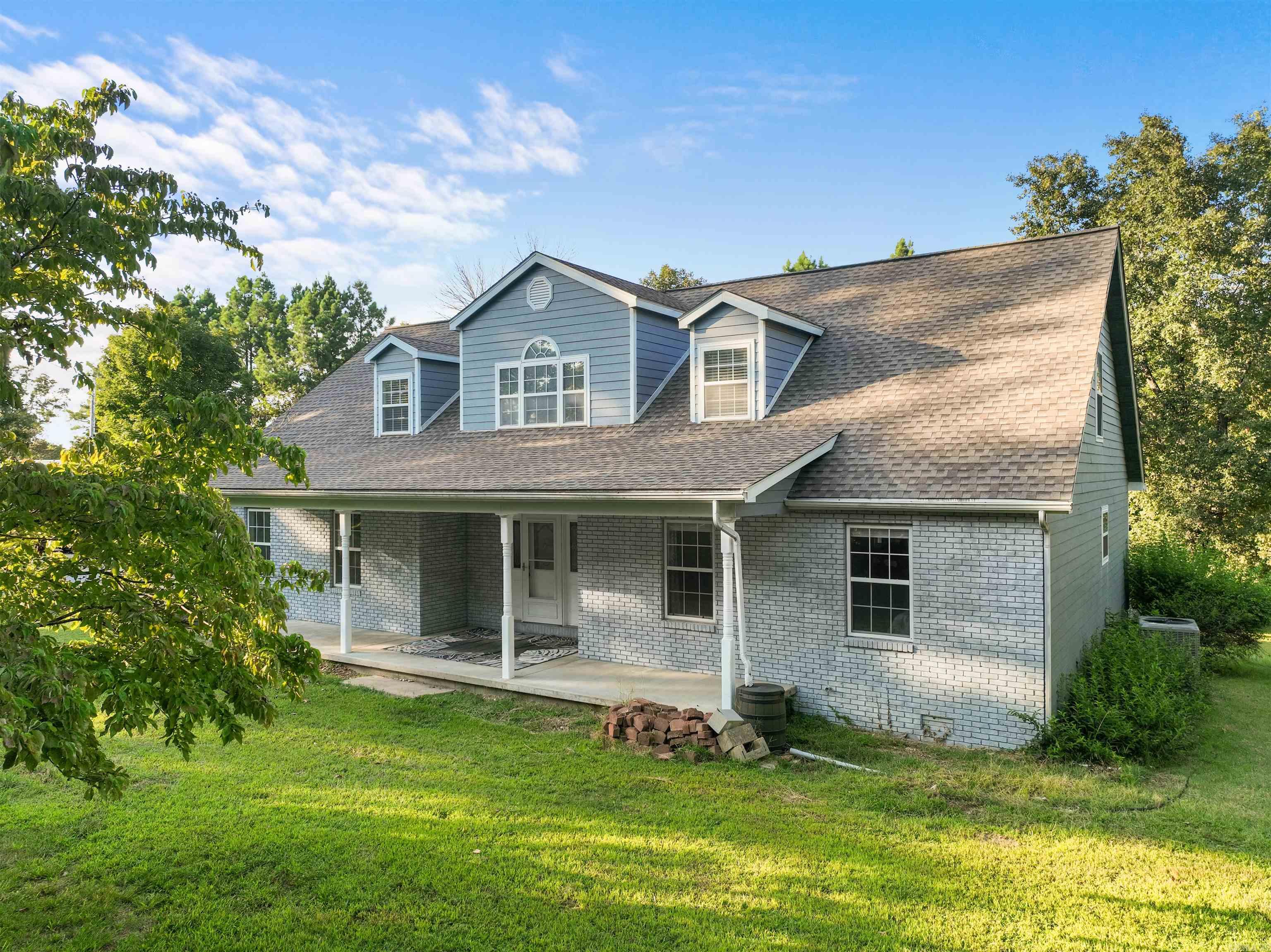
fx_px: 881
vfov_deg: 56.8
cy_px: 476
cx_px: 636
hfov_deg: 71.6
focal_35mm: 24
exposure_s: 1/640
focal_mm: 12.29
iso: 160
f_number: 2.8
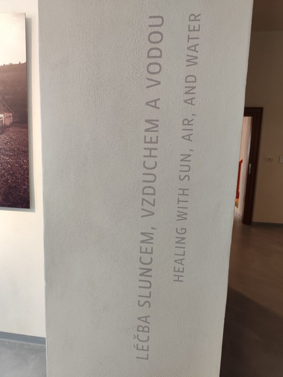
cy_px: 188
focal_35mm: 23
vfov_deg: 73.9
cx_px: 142
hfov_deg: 58.9
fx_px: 251
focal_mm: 6.19
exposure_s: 1/100
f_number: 1.65
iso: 640
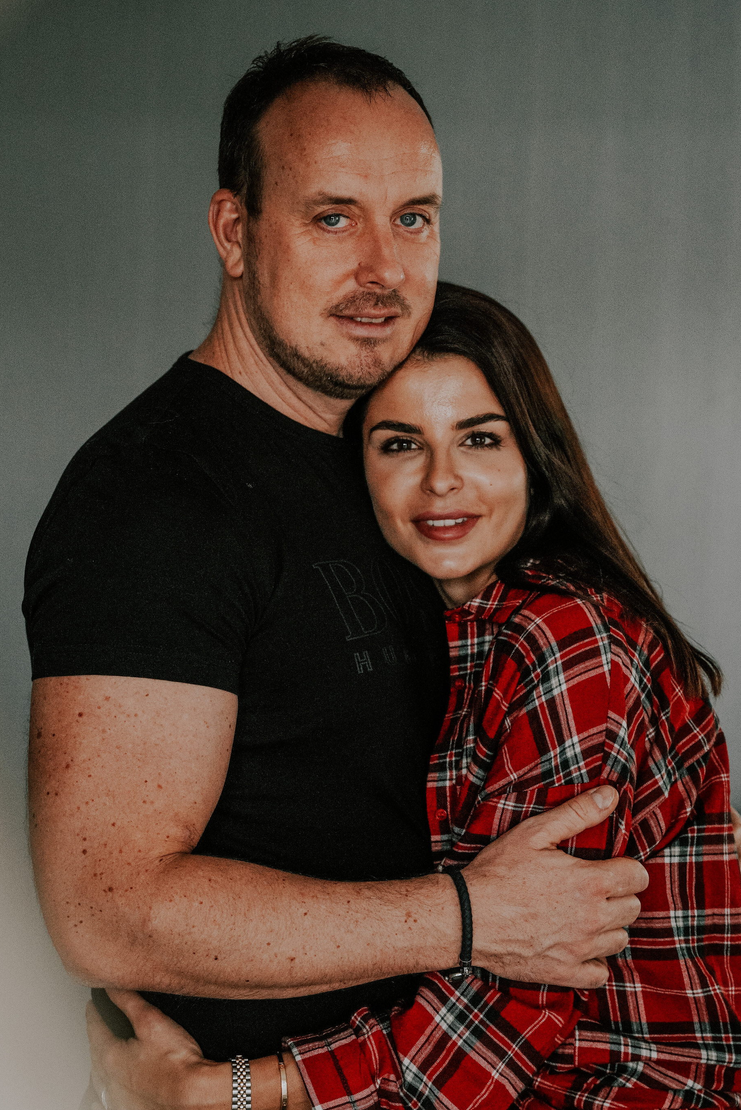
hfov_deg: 16.3
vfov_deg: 24.2
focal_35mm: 84
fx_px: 2587
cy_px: 483
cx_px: 381
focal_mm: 59.6
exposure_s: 1/250
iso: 4000
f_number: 3.2
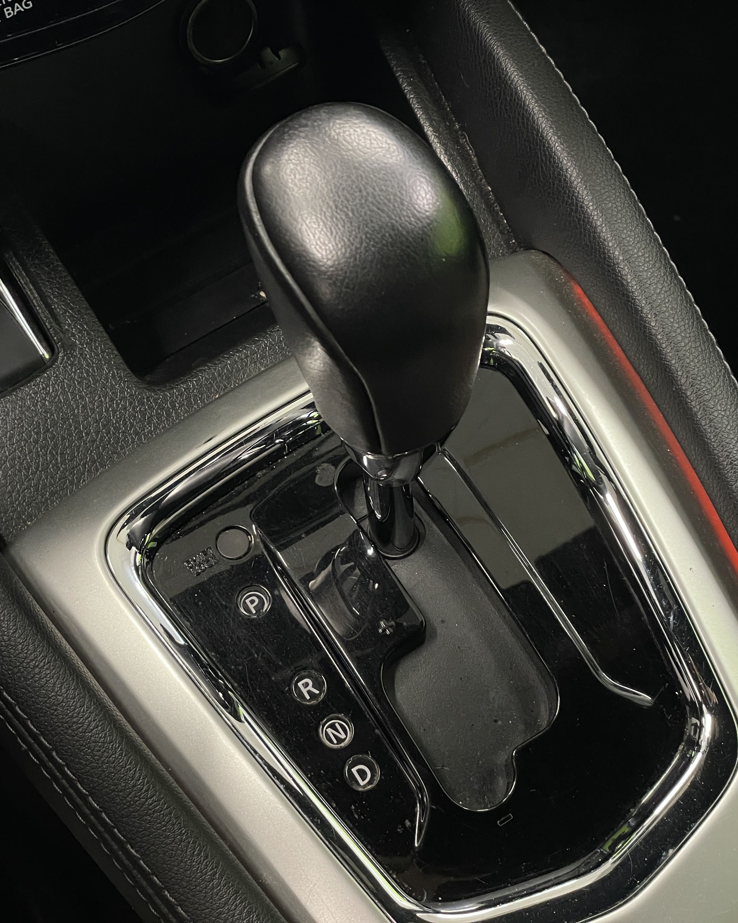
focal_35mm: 68
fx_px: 1857
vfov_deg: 27.9
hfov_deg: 22.5
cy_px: 460
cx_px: 320
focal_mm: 6
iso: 320
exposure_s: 1/50
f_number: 2
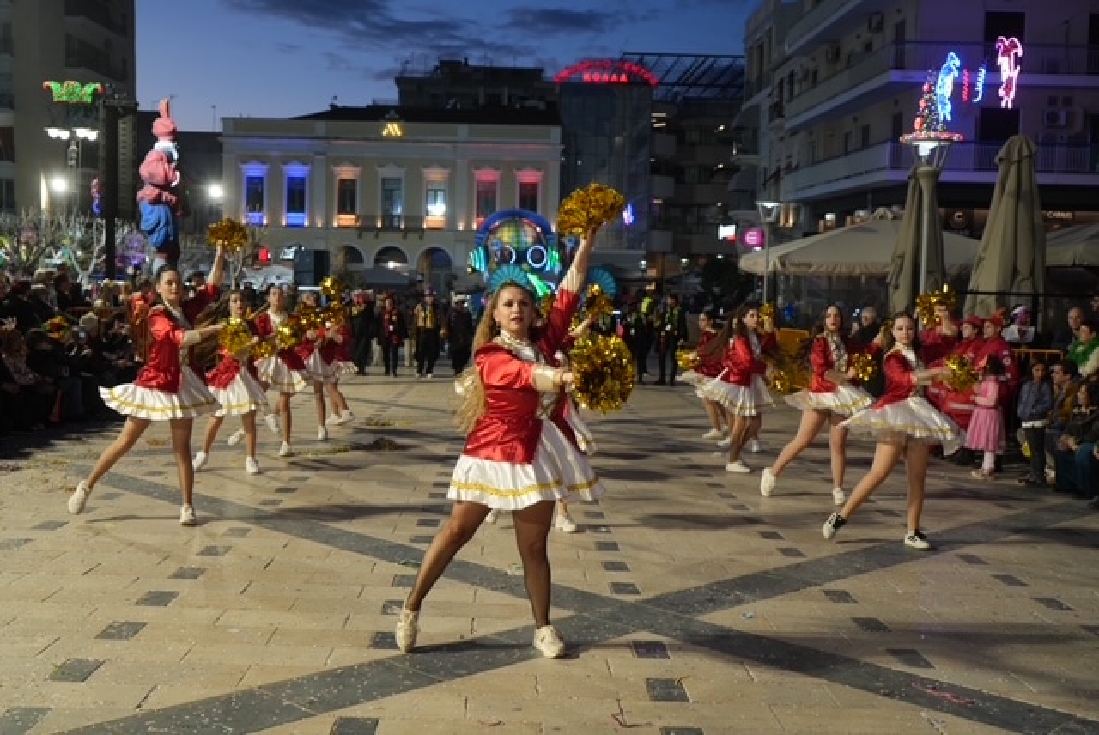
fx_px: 1192
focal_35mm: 39
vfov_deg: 34.3
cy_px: 368
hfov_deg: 49.5
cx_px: 550
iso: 1250
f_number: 4
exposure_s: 1/200
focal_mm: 39
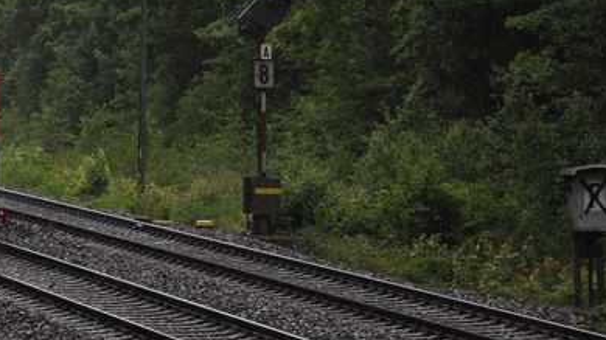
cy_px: -109
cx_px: -157
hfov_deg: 7.8
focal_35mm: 272
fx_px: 4369
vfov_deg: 4.4
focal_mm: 66
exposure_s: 1/500
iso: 500
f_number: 5.3
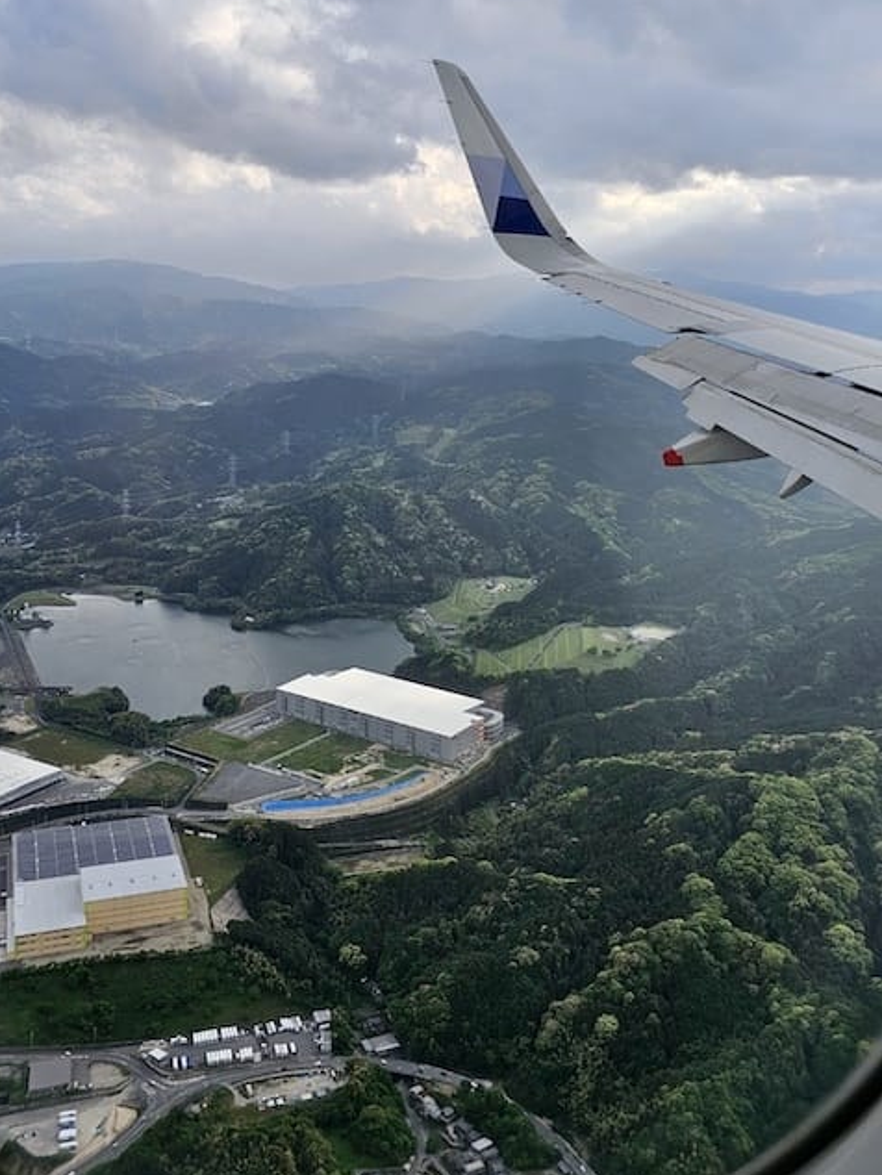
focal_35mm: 29
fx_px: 985
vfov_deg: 61.2
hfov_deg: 48.1
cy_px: 474
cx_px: 372
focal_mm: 6.3
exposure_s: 1/345
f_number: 1.7
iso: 10
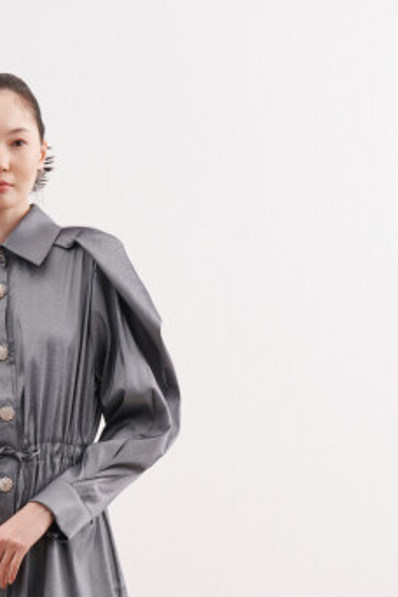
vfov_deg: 16.1
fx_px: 2073
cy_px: 597
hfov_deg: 10.9
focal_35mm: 125
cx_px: 51
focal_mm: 57
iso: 400
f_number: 11
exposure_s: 1/160
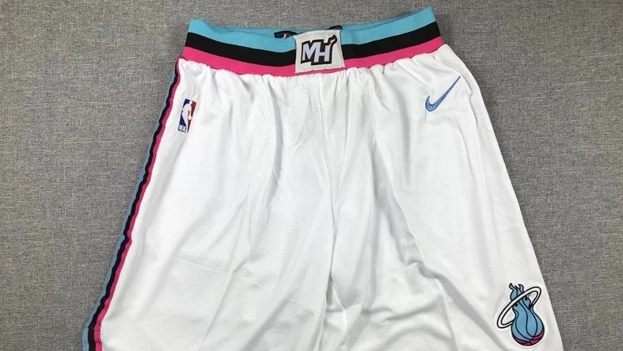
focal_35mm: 31
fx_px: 512
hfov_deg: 62.6
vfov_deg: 37.6
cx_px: 313
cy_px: 217
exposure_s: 1/130
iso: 20
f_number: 1.8
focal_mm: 3.99
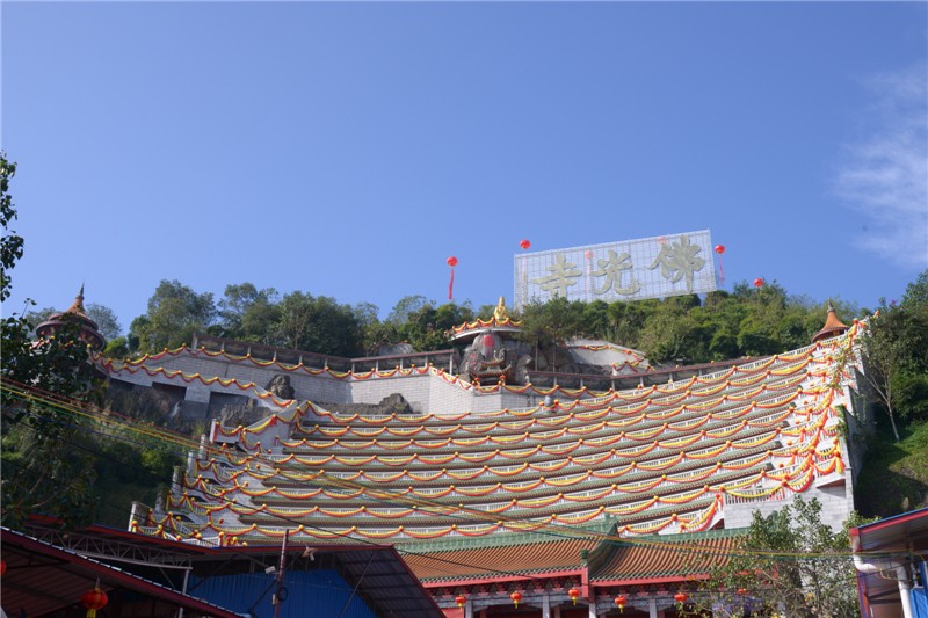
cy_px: 309
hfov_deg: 50.7
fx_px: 979
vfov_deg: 35.0
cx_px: 464
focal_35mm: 38
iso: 400
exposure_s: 1/500
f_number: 11
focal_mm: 38
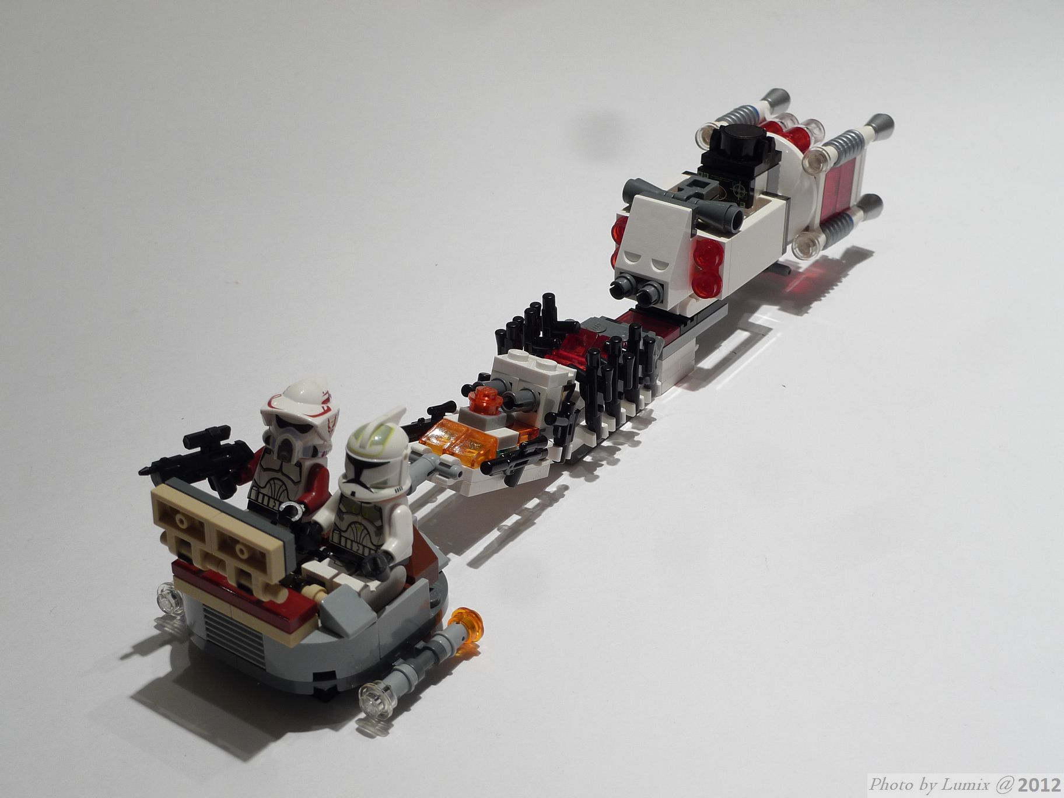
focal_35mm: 57
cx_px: 532
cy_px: 399
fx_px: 1752
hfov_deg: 33.8
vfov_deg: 25.7
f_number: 4.5
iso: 80
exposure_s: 1/3.2
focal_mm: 12.1
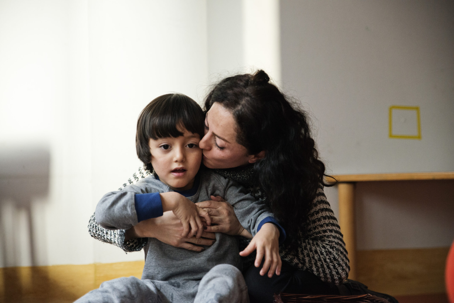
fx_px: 883
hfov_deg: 28.8
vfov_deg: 19.5
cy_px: 152
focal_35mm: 70
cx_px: 227
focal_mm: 70
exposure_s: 1/160
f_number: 3.2
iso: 3200
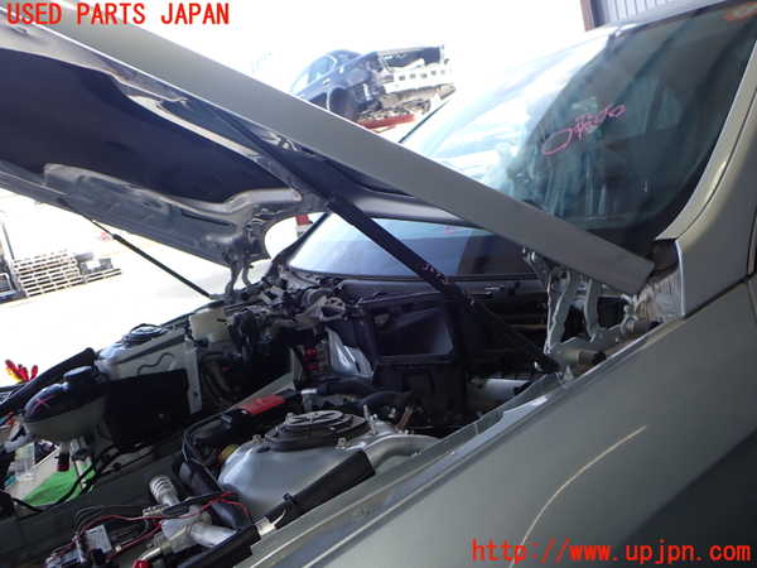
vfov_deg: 46.8
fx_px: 656
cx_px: 378
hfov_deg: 60.0
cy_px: 284
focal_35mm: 30
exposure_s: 1/100
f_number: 3.2
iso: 100
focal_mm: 5.4
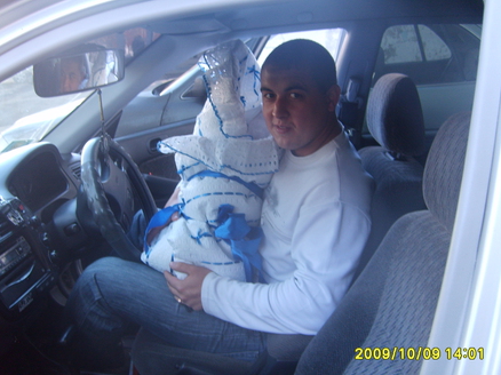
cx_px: 248
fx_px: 521
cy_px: 184
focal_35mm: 36
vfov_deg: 39.6
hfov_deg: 51.4
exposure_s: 1/30
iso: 63
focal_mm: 5.8
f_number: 2.8
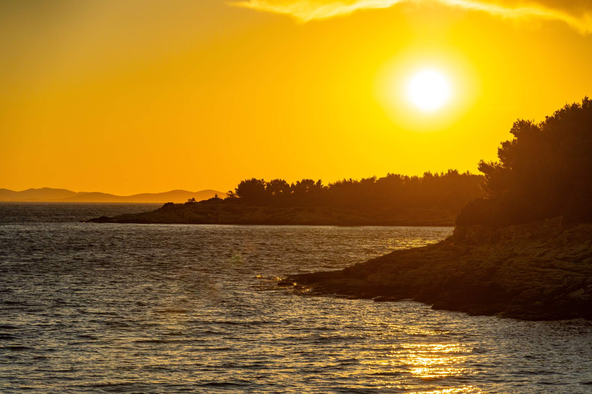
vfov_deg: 9.1
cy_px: 197
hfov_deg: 13.7
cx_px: 296
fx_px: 2466
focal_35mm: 150
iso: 640
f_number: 6.3
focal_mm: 150
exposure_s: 1/6400
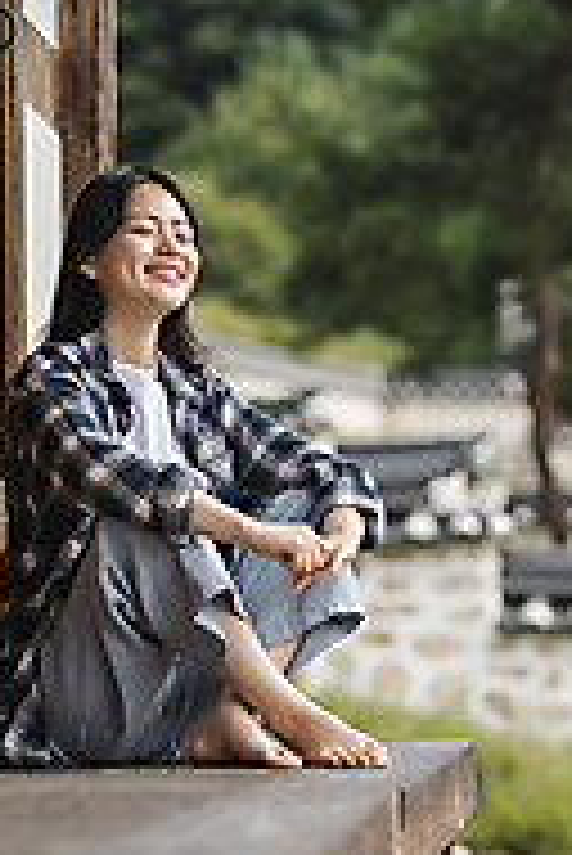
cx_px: 263
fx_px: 4258
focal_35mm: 179
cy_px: 238
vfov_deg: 11.5
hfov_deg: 7.7
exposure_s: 1/1600
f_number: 2.2
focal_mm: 85
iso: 200
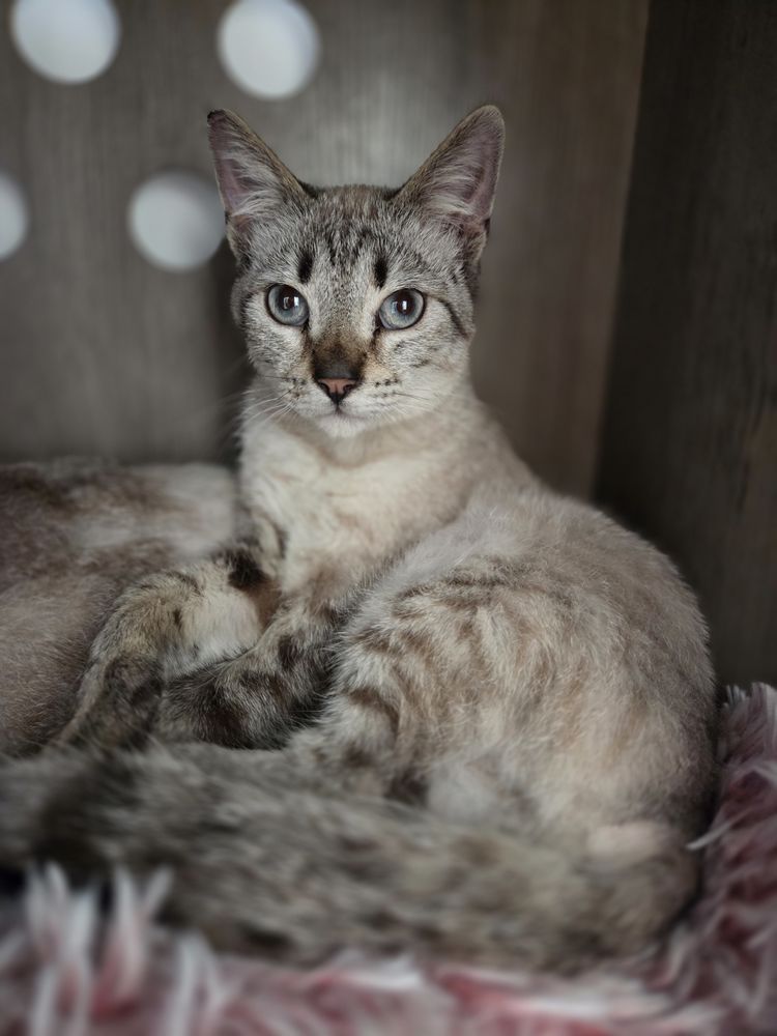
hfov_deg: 58.9
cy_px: 518
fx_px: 688
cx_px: 388
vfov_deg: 73.9
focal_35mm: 23
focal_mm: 5.4
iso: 2000
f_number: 1.8
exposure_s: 1/100
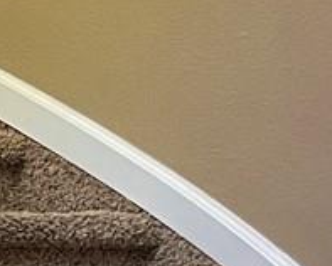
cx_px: -814
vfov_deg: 7.5
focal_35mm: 206
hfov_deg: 7.6
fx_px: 2026
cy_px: 77
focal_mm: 5.1
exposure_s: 1/60
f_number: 1.6
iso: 125
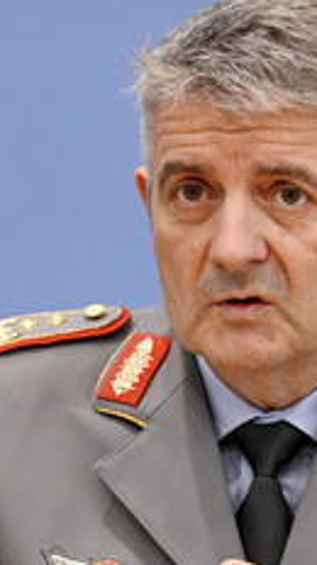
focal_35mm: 228
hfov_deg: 5.3
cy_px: 314
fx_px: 3417
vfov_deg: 9.5
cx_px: 294
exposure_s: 1/640
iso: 3200
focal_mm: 112
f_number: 5
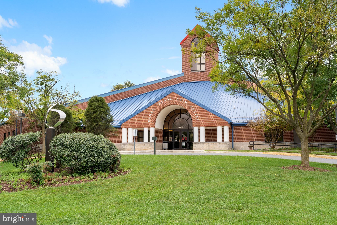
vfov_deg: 33.4
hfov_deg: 48.5
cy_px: 112
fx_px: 374
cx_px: 168
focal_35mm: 40
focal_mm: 40
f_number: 10
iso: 250
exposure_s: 1/100
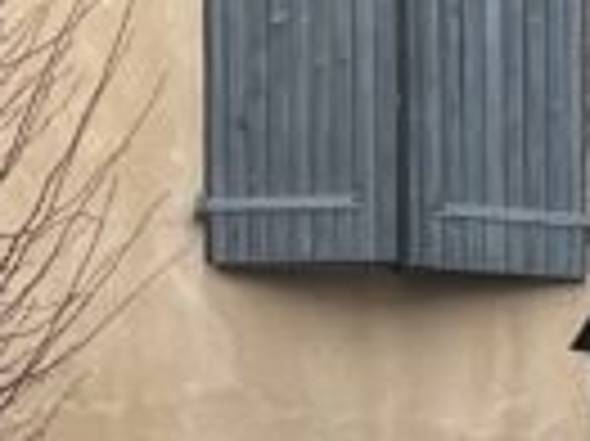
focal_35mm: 203
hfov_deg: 9.6
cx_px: 676
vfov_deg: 6.6
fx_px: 3457
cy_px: 1318
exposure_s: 1/121
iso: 80
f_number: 1.5
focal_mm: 5.7
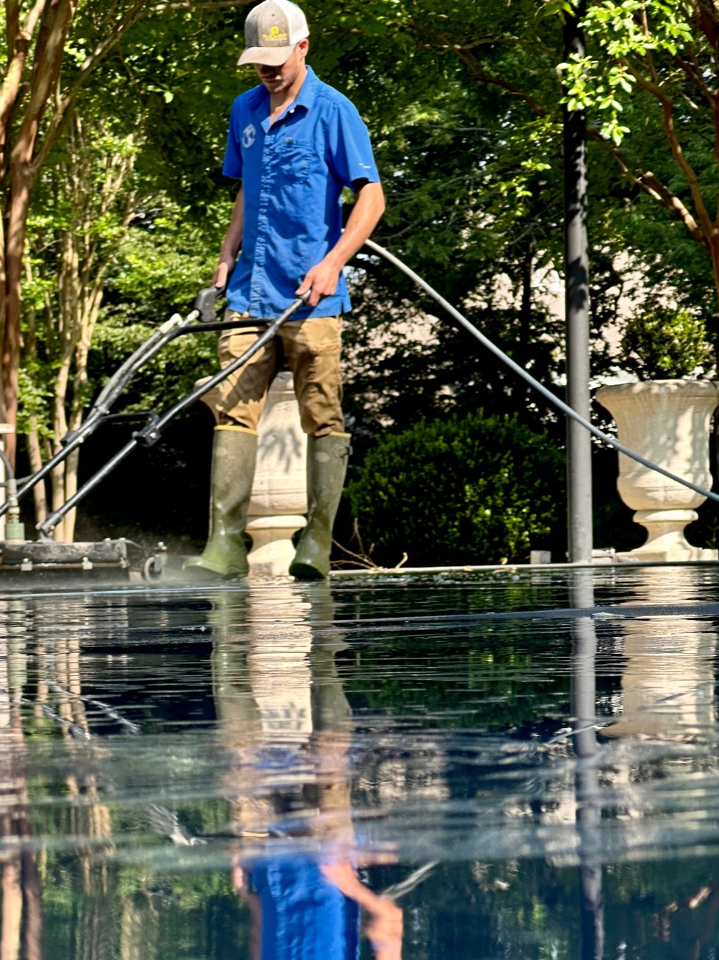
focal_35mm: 121
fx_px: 3353
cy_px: 539
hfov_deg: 12.2
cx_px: 194
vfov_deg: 16.3
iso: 32
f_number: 2.8
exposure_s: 1/207
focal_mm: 9
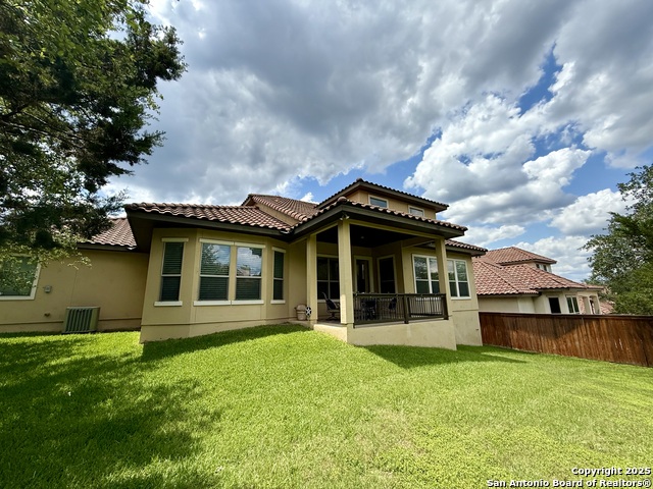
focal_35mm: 14
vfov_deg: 85.7
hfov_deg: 102.1
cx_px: 326
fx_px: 264
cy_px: 244
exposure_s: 1/1901
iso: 50
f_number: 2.2
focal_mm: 2.22
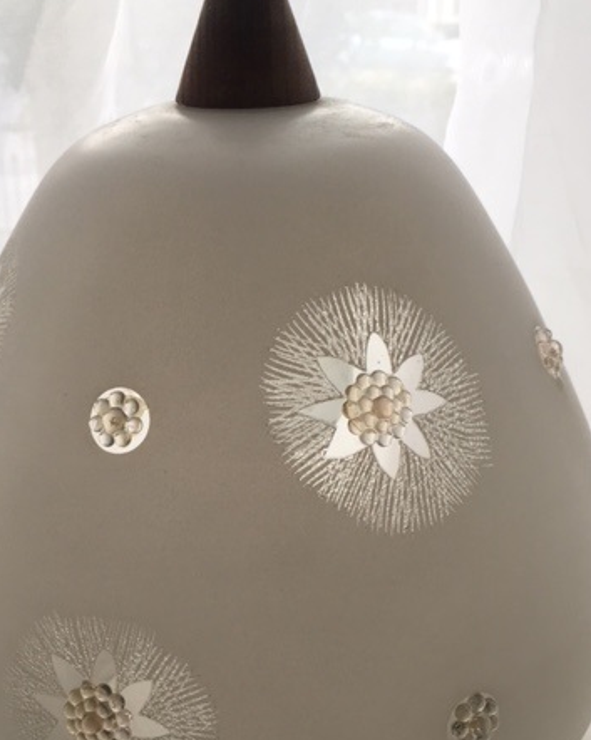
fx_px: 897
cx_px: 231
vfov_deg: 44.7
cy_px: 429
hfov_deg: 36.3
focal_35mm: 41
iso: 40
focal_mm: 4.15
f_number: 2.2
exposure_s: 1/100
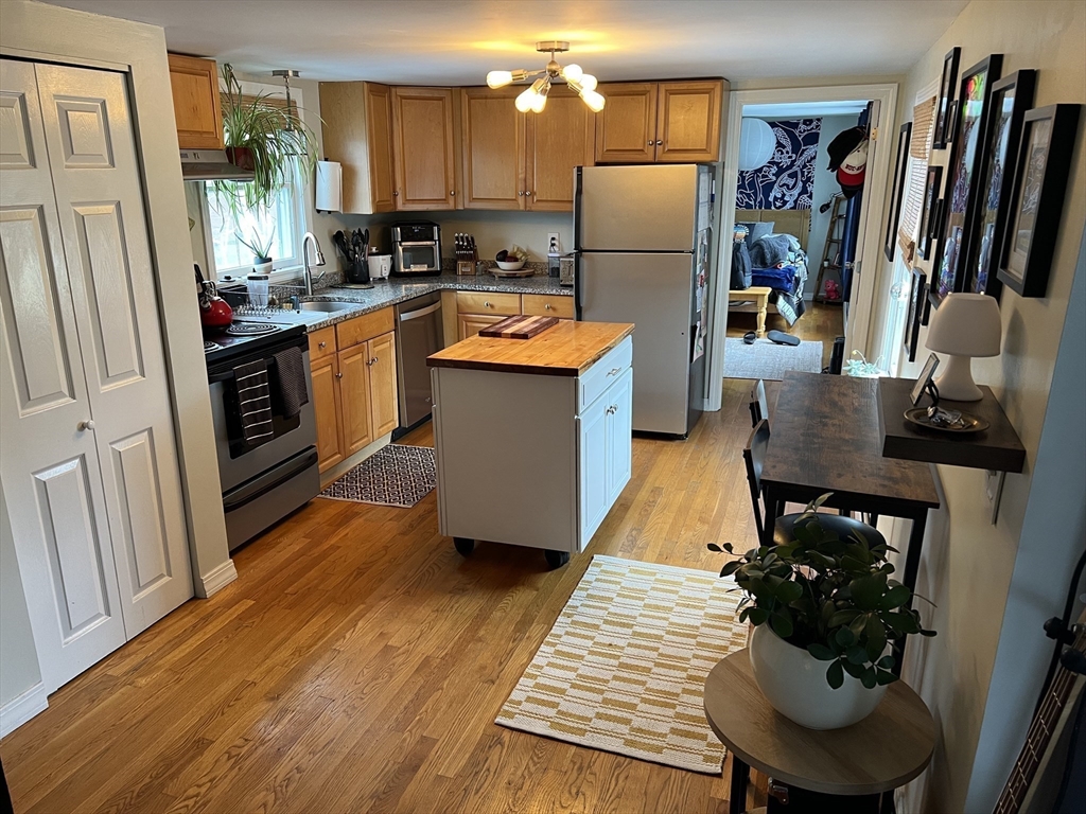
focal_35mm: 26
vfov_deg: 53.1
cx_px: 543
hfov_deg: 67.3
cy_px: 407
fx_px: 816
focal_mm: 5.7
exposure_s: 1/60
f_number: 1.5
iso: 160
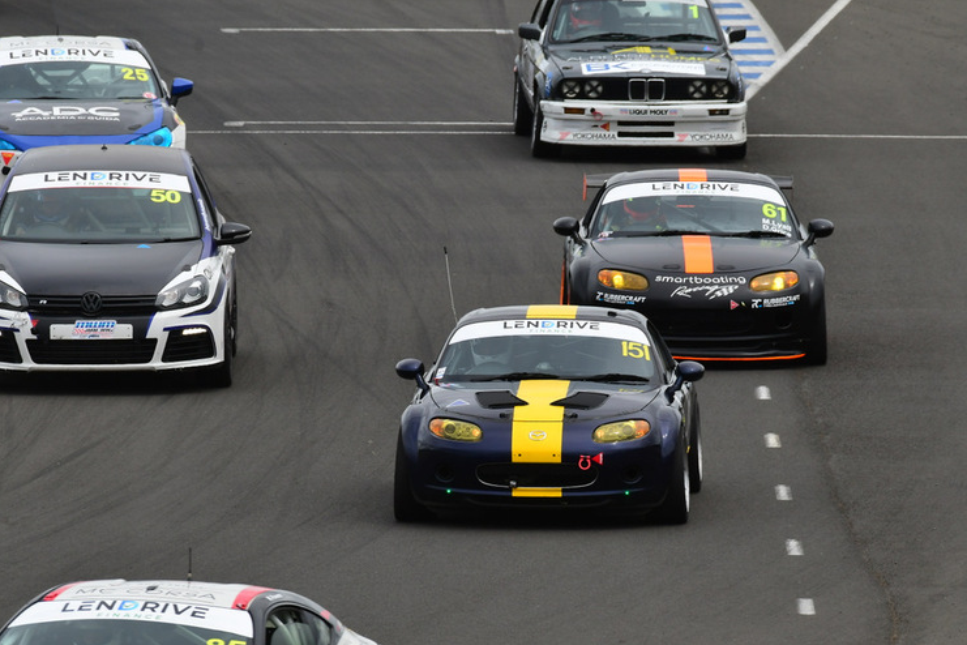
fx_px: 19580
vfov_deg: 1.9
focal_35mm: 729
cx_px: 476
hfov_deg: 2.8
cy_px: 326
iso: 500
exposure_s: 1/640
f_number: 11
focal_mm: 450
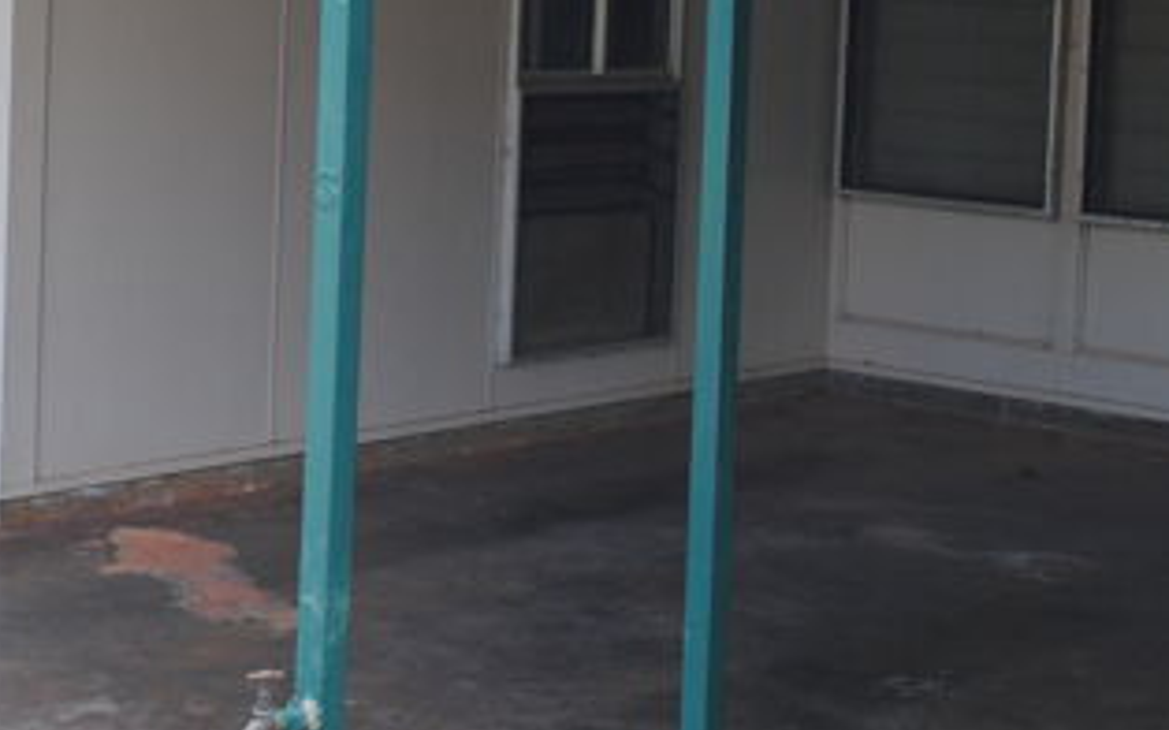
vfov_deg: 16.2
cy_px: 34
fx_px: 2516
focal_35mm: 79
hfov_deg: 25.7
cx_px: 216
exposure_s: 1/100
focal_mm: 18
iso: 200
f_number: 5
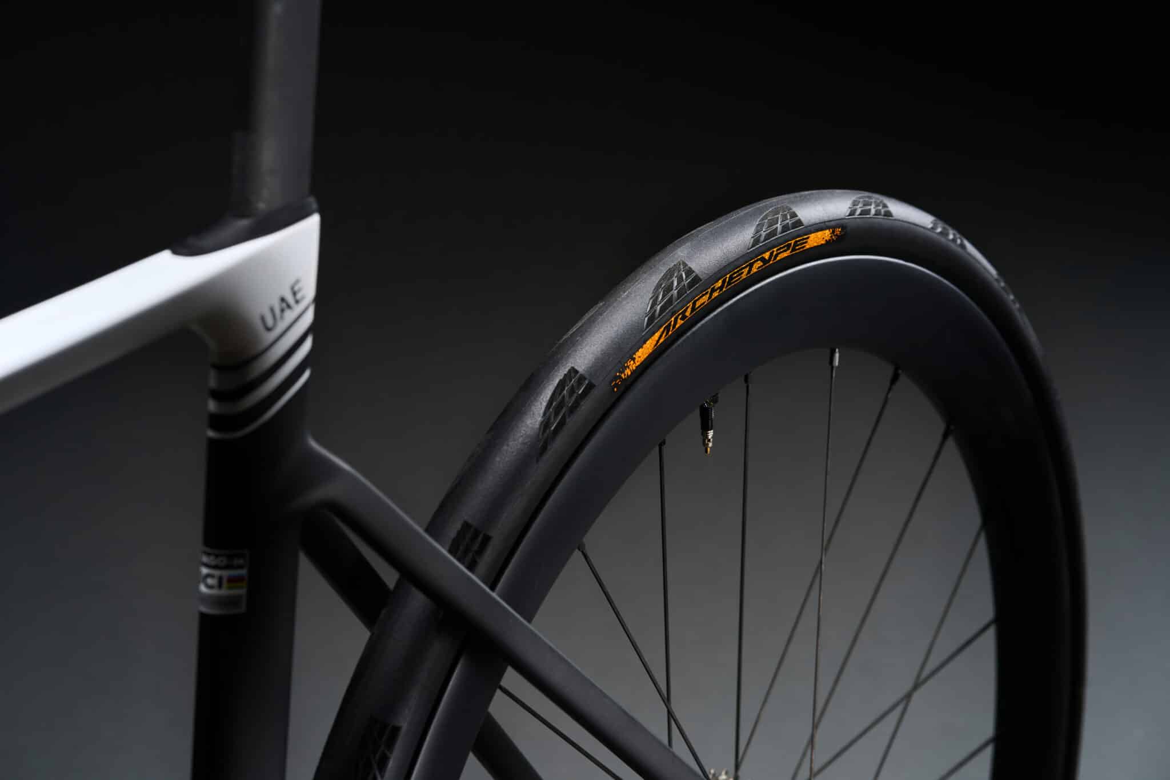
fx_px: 2762
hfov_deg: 23.9
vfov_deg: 16.1
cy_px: 390
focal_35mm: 85
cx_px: 585
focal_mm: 85
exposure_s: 1/30
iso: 320
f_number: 8
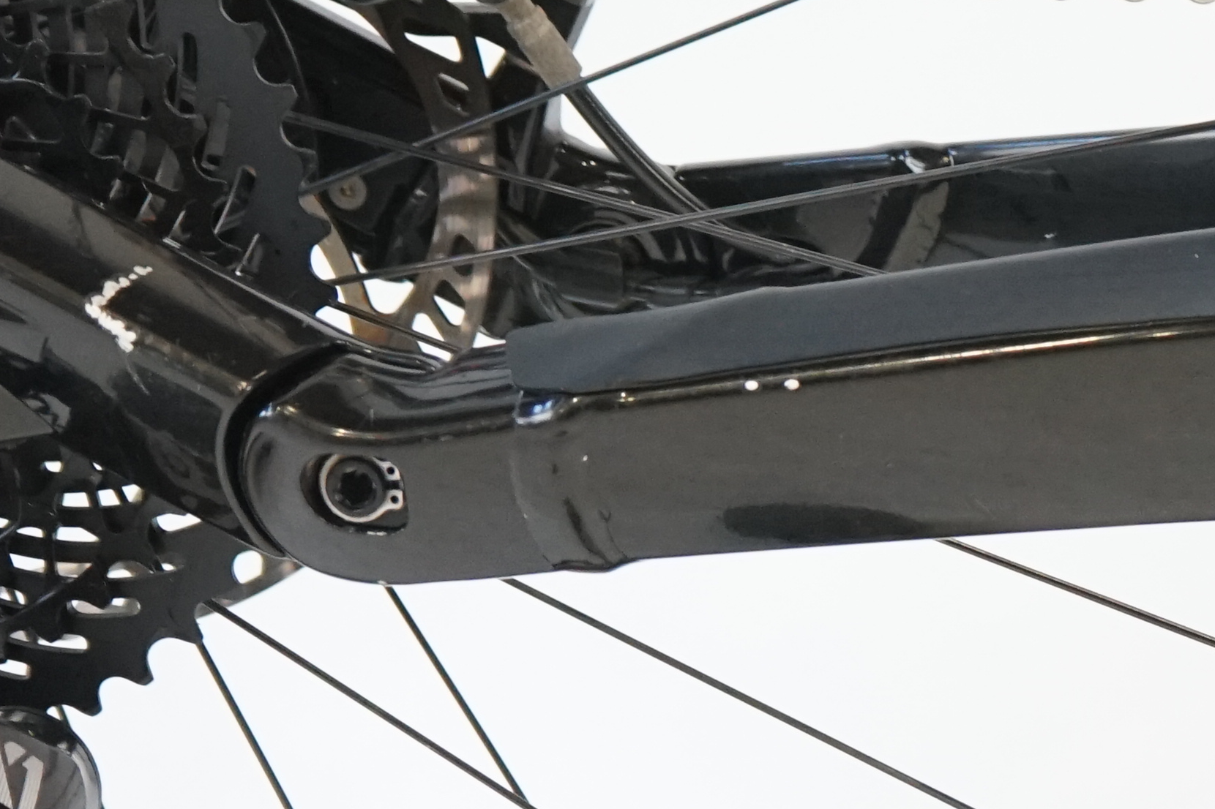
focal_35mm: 188
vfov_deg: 7.3
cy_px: 705
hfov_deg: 10.8
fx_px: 6343
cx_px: 1412
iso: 2500
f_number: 5.6
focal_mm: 52
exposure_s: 1/200
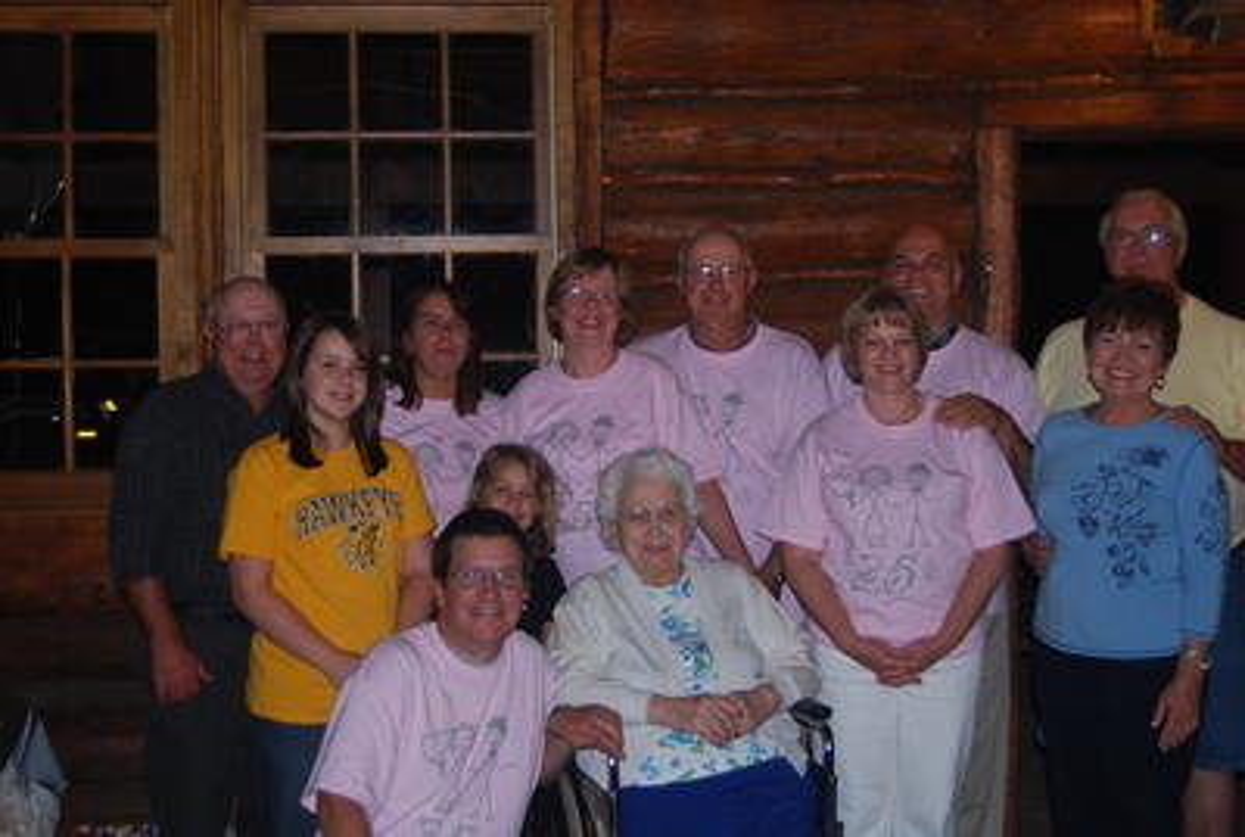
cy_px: 418
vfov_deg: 26.6
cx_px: 622
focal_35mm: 51
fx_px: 1768
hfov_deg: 38.8
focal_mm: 34
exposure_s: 1/60
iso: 200
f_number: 4.5
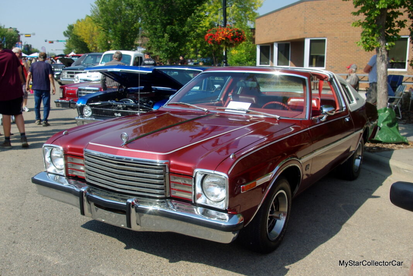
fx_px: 390
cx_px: 206
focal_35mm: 34
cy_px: 138
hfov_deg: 55.8
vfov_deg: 38.9
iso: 100
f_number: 8
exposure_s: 1/250
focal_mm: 23
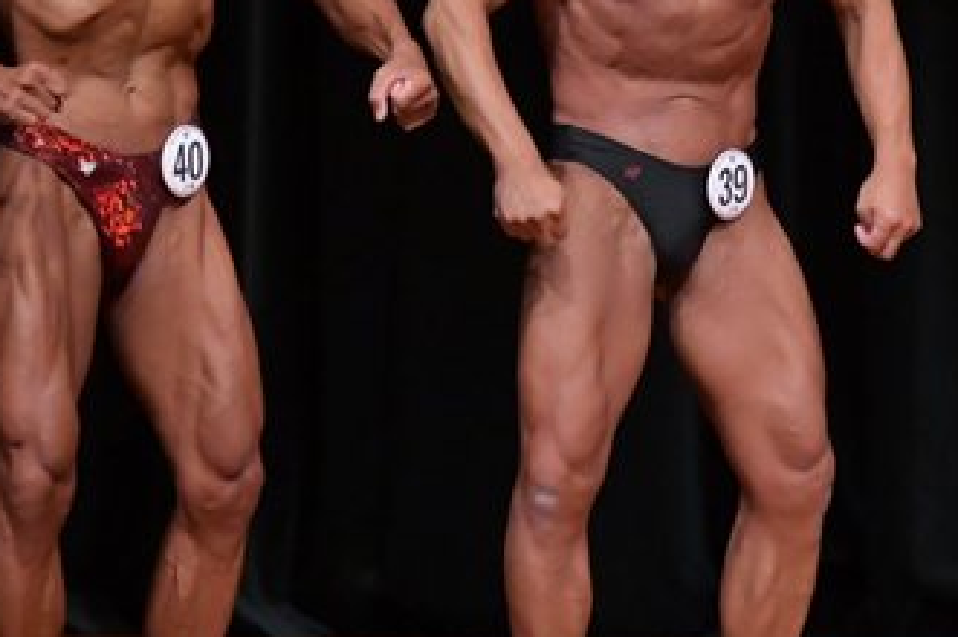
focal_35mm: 668
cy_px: 168
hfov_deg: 3.1
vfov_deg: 2.1
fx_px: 17758
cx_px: 661
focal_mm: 190
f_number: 5.6
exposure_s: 1/400
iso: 5000
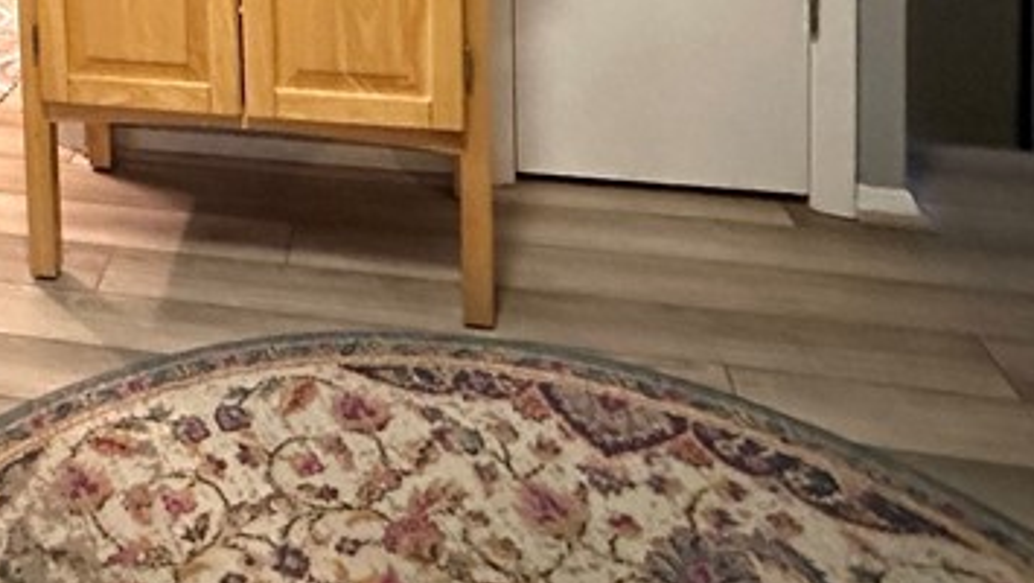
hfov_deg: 42.5
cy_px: -329
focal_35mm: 44
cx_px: 102
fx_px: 1207
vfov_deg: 21.8
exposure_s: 1/60
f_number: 2.2
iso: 1000
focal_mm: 2.22
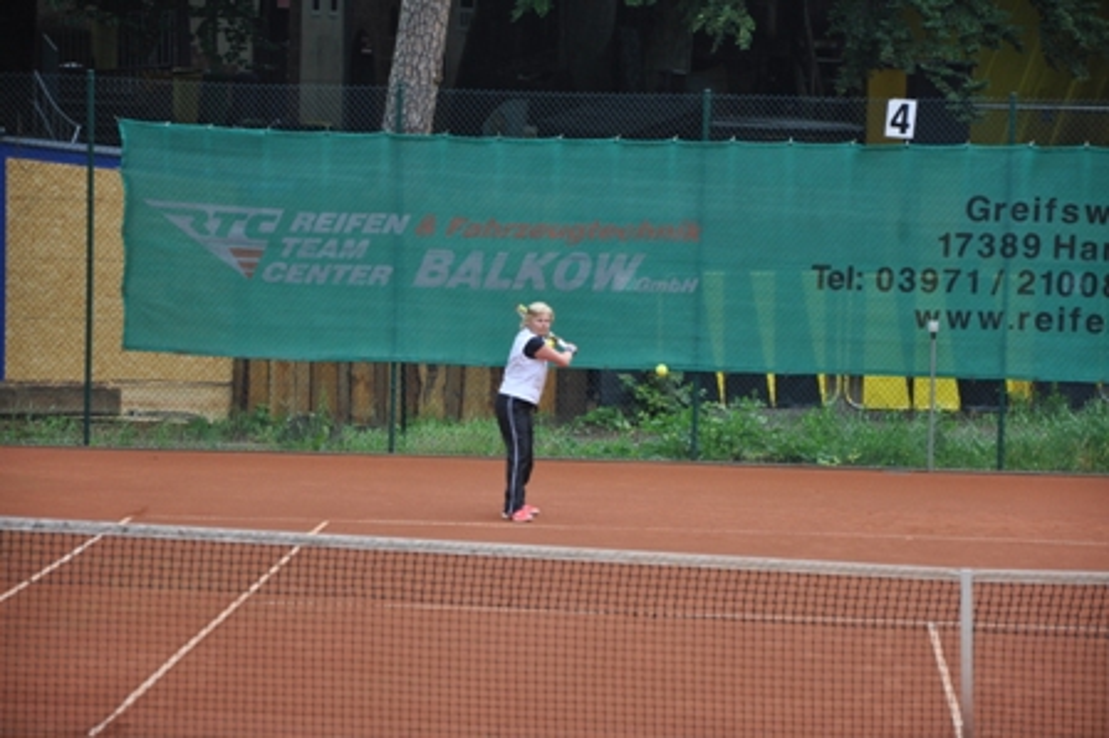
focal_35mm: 158
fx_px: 4848
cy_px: 369
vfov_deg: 8.7
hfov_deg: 13.0
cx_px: 554
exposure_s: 1/125
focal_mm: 105
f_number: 5.6
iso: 200
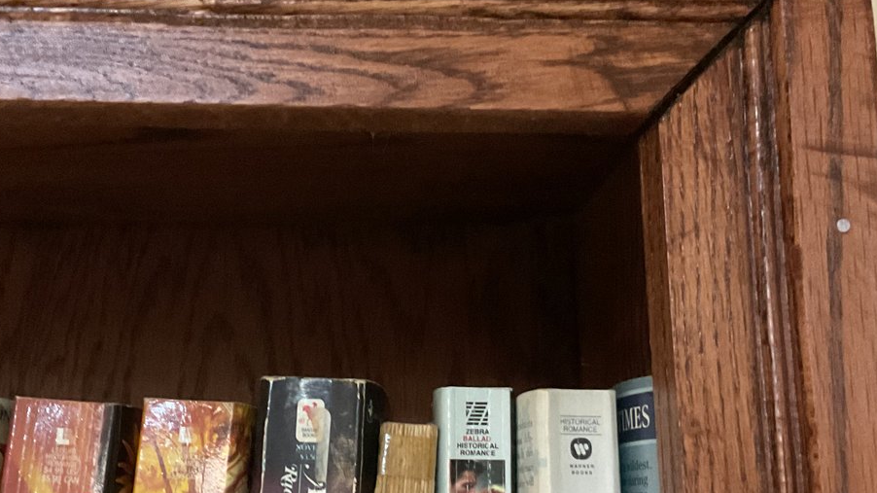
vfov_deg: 22.5
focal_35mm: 53
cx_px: 394
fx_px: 1232
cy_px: 338
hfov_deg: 39.1
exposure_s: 1/30
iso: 500
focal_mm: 3
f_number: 1.8
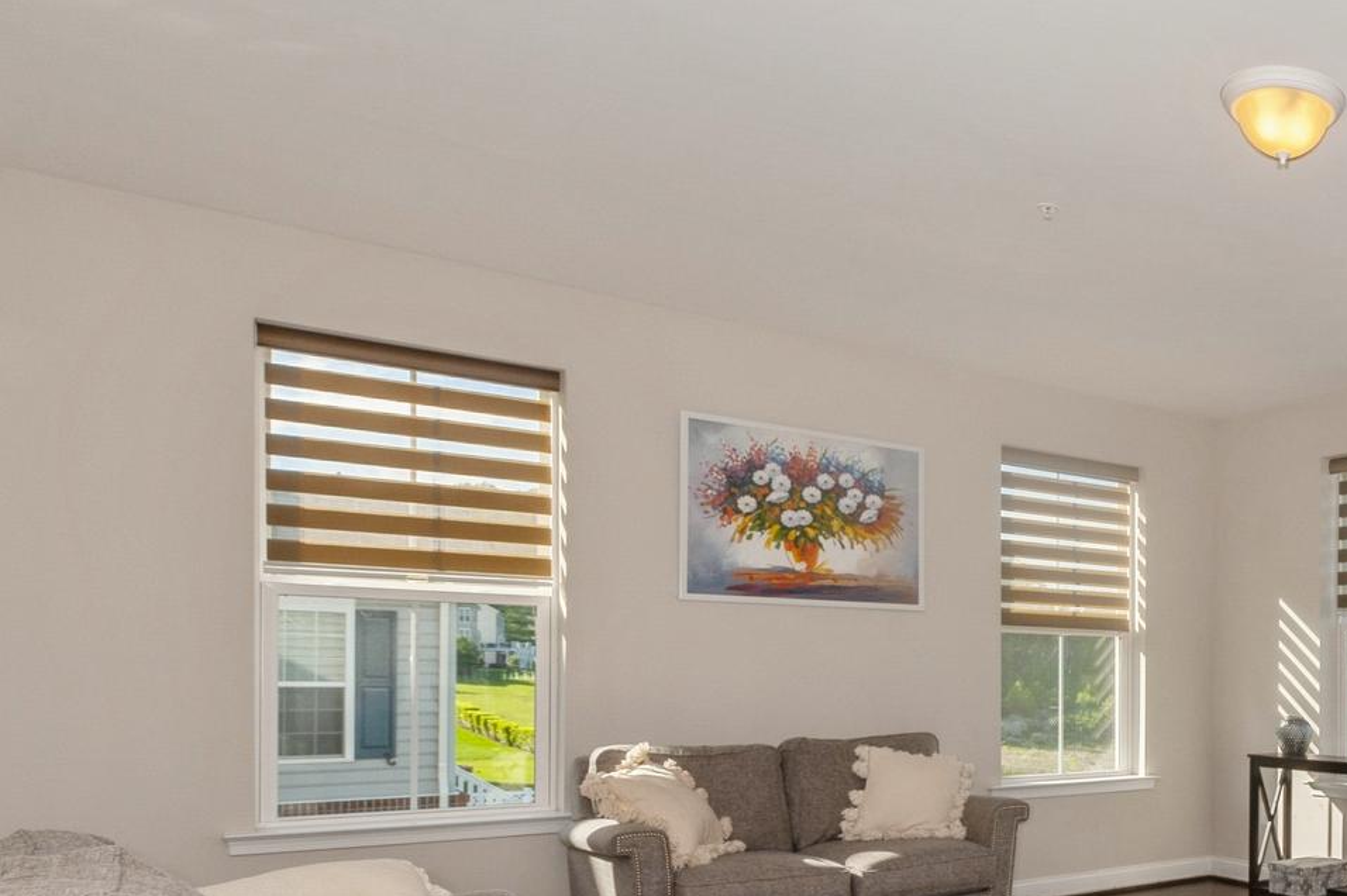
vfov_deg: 43.1
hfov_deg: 49.0
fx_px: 1122
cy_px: 575
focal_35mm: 30
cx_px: 1386
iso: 200
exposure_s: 1/100
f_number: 10
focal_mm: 14
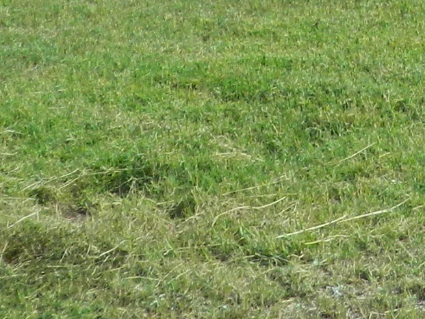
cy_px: -483
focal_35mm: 184
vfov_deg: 7.5
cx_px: 530
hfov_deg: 10.5
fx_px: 2260
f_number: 9.4
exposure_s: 1/200
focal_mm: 6.2
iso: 110
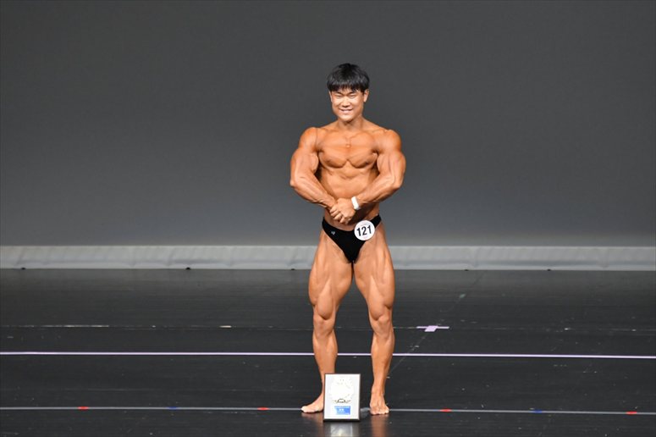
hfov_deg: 6.0
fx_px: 6284
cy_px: 218
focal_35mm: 345
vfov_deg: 4.0
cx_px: 328
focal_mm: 230
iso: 5000
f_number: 5.6
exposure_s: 1/400
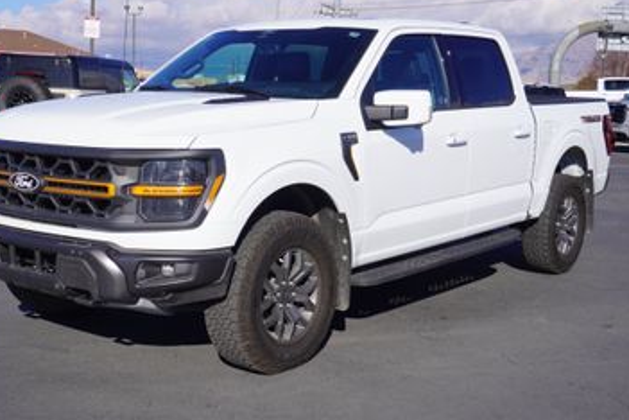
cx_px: 278
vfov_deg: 27.2
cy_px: 214
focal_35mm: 50
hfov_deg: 39.9
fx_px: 866
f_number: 11
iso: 100
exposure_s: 1/200
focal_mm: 29
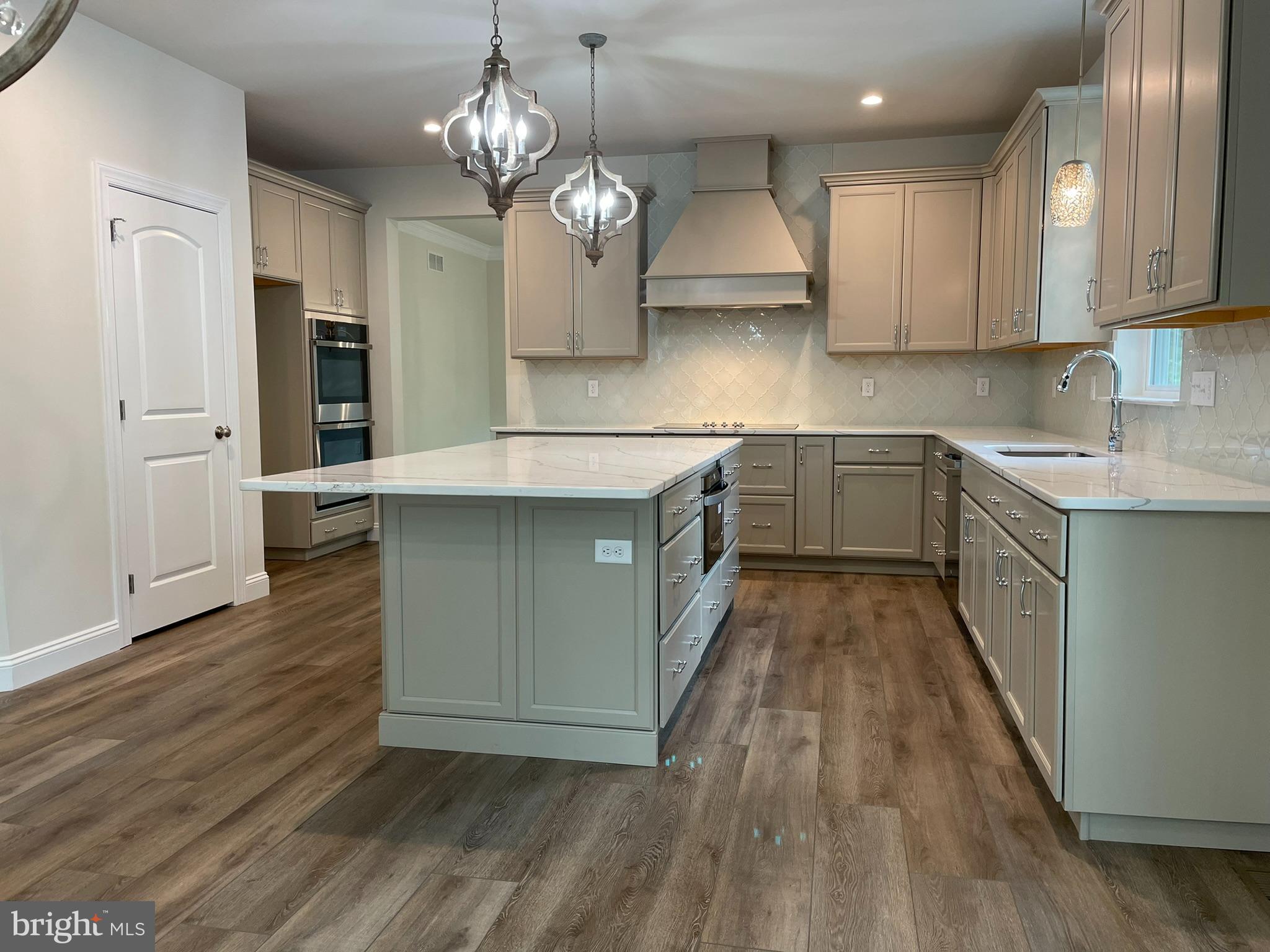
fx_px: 954
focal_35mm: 26
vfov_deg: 53.1
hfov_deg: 67.3
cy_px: 476
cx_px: 635
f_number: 1.6
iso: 100
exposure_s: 1/60
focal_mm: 4.2
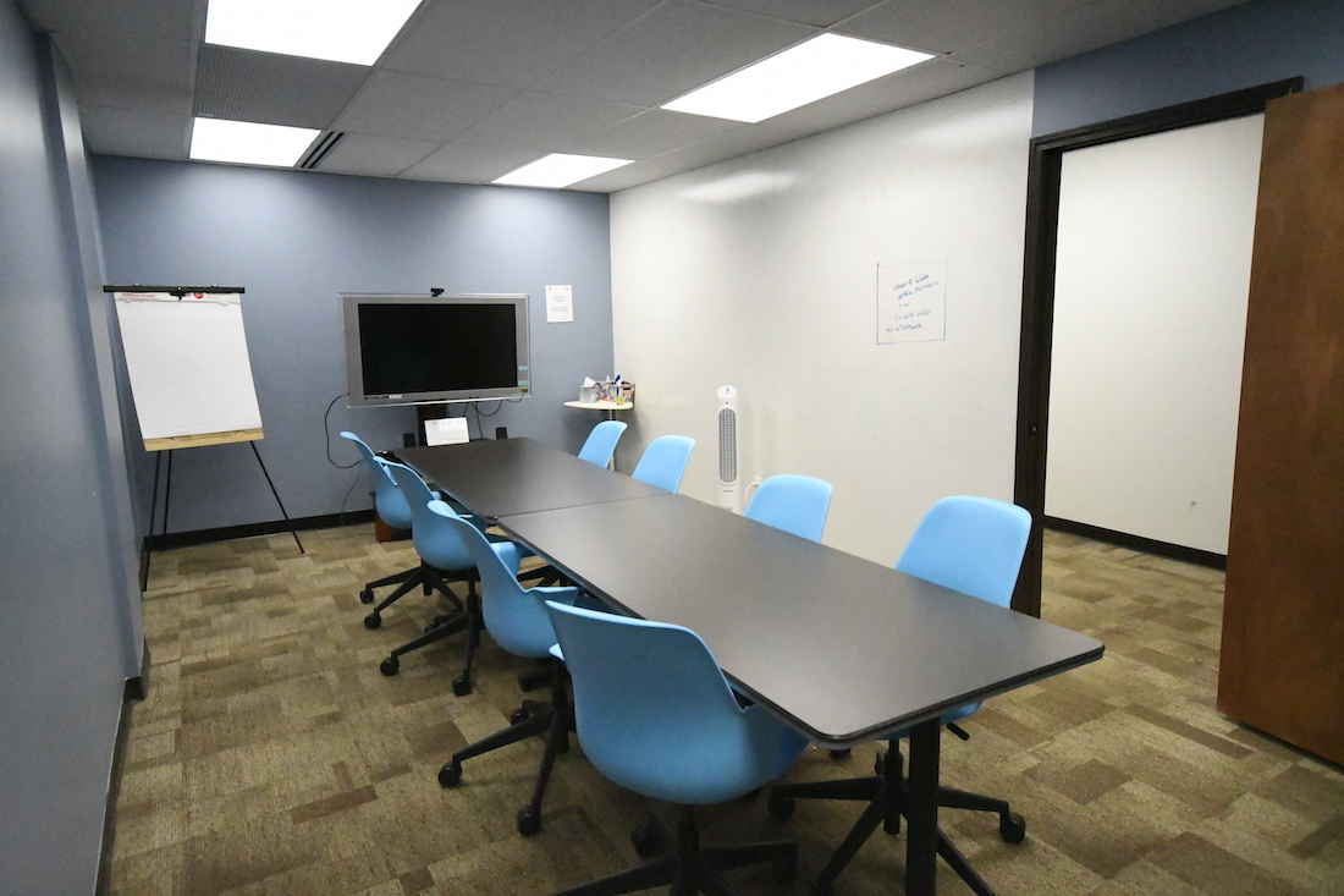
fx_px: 784
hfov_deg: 81.2
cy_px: 448
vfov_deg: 59.5
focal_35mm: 21
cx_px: 672
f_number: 5
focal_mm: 14
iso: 20000
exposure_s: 1/2500
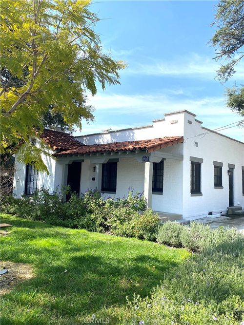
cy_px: 162
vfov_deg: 67.3
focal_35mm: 26
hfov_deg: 53.0
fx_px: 244
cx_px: 122
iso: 32
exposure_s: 1/2141
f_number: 1.8
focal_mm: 4.25
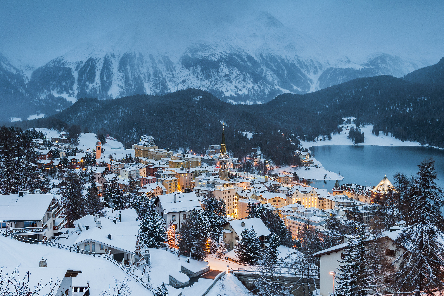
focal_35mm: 43
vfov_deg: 31.2
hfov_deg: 45.4
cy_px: 151
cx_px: 225
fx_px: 530
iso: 200
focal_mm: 28
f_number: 10
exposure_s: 4
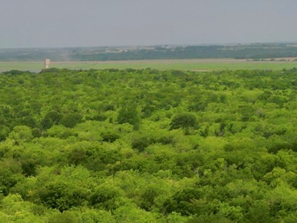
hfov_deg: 15.5
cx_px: -148
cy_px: 542
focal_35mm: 117
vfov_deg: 10.7
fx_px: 1004
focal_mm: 6.72
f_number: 1.7
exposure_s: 1/1250
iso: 100
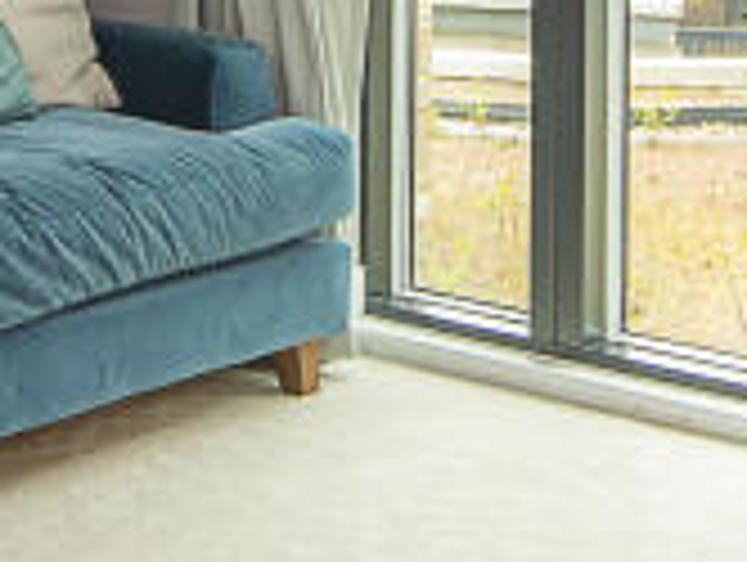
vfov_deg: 16.8
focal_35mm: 83
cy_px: -162
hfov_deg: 23.5
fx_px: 1794
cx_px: 418
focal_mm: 14
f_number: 7.1
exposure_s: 1/50
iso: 320
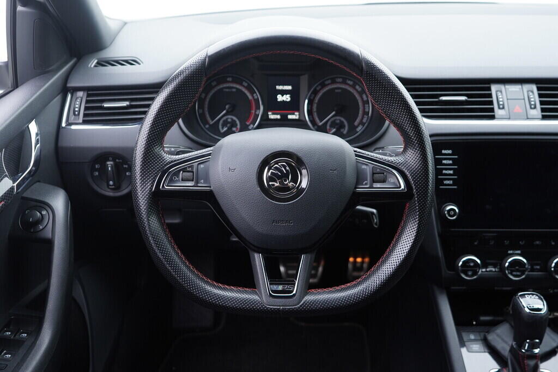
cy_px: 186
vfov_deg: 36.9
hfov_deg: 53.1
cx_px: 279
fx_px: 558
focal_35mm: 36
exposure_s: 1/40
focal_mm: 24
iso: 320
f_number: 2.8
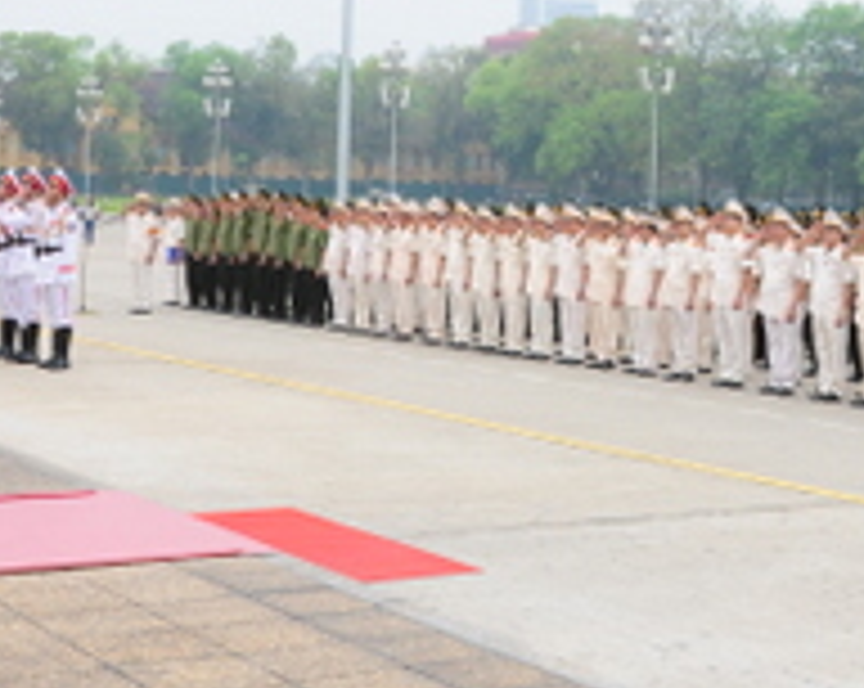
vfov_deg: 22.9
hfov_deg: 28.1
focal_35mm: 66
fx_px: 1685
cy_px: 175
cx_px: 706
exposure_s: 1/100
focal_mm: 18
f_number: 10
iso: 500
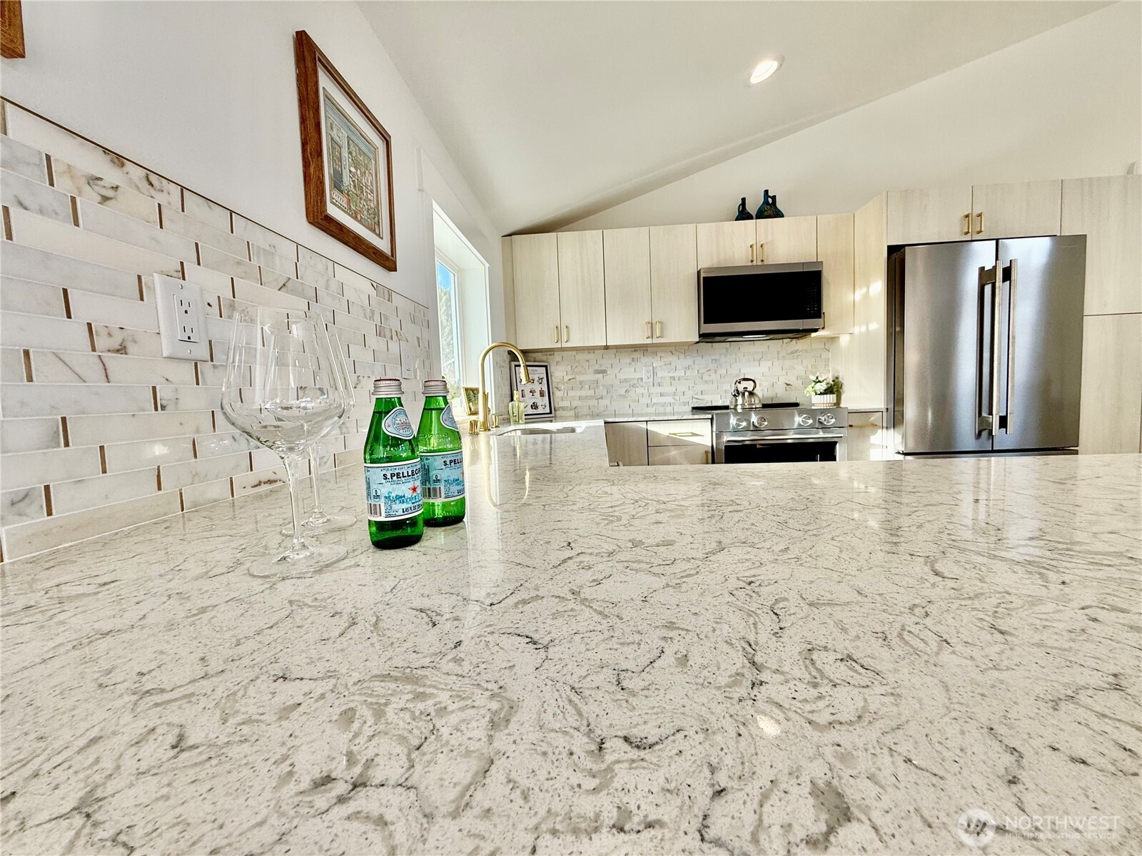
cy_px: 428
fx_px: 462
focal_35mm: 14
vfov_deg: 85.7
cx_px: 571
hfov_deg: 102.1
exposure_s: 1/120
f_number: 2.2
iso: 50
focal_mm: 2.22
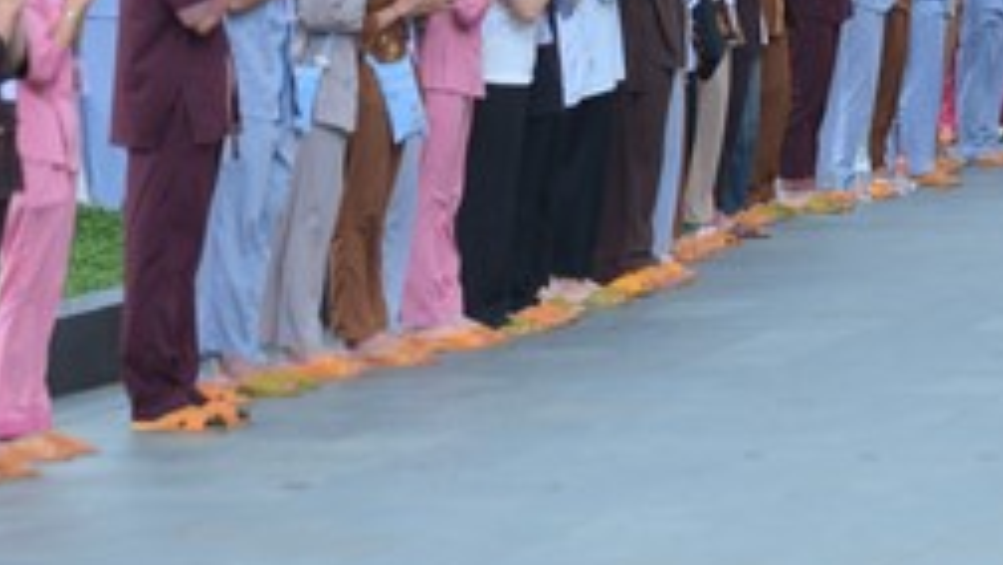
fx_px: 7051
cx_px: 701
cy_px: -173
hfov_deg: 8.1
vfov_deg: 4.6
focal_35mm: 265
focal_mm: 98
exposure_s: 1/200
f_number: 3.5
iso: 100
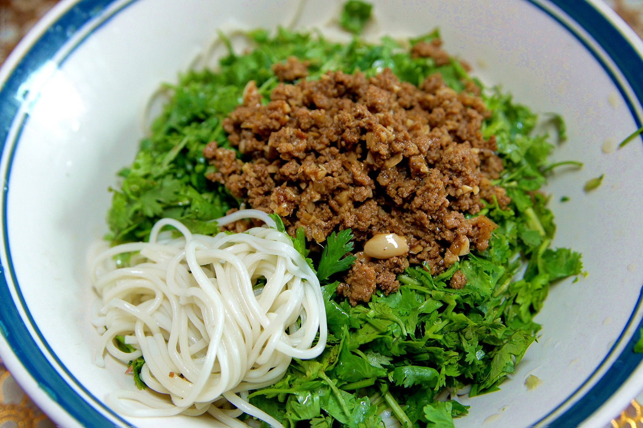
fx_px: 750
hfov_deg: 46.4
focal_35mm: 42
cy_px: 214
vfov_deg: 31.9
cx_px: 322
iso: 800
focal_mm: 28
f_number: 3.2
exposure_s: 1/50
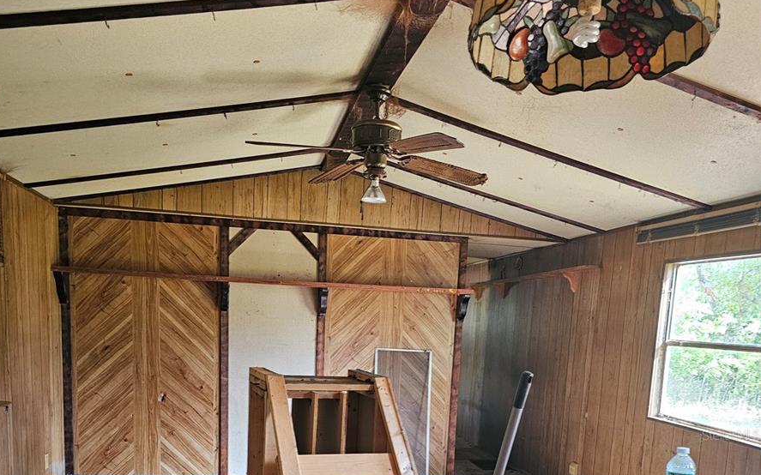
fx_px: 684
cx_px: 377
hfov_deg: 58.2
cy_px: 435
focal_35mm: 33
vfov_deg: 35.8
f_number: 1.7
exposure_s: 1/120
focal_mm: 6.3
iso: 640
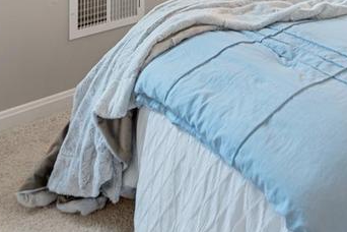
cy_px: -197
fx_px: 569
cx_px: 374
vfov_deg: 17.9
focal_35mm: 59
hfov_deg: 30.6
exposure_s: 1/5
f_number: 4
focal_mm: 14
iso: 100
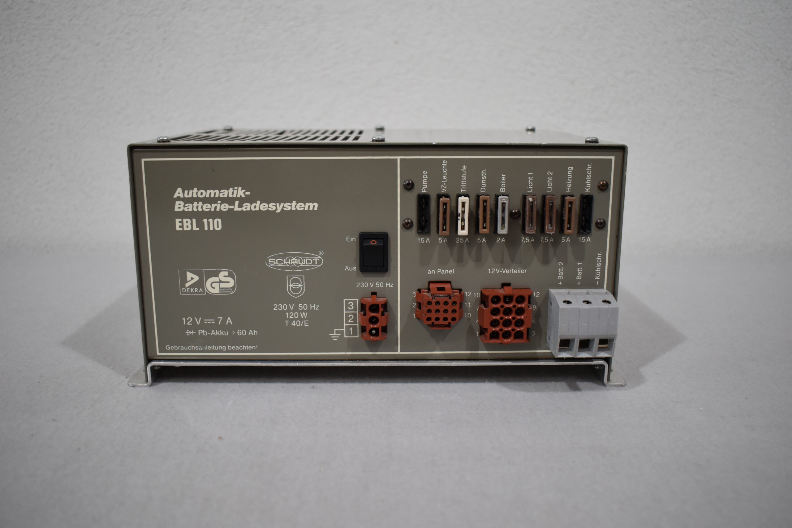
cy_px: 264
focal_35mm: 33
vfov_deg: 40.0
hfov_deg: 57.2
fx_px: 726
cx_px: 396
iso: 560
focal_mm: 22
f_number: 3.8
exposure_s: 1/250
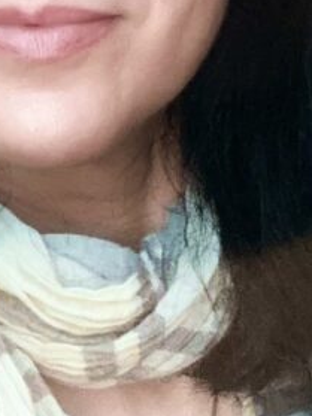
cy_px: 15
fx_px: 1323
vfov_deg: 17.5
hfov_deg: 13.1
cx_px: -67
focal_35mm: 110
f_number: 1.9
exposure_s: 1/50
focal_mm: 2.69
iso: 200
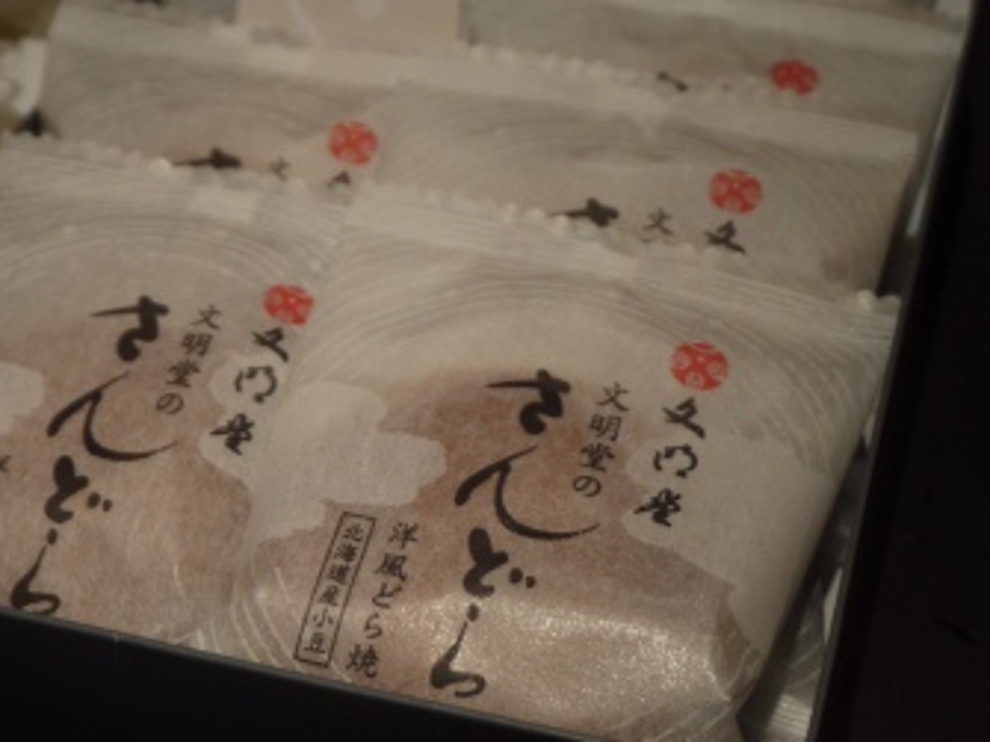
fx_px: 2144
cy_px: 307
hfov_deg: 25.9
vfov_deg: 19.6
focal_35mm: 75
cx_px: 375
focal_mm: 28
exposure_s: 1/60
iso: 400
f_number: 5.2
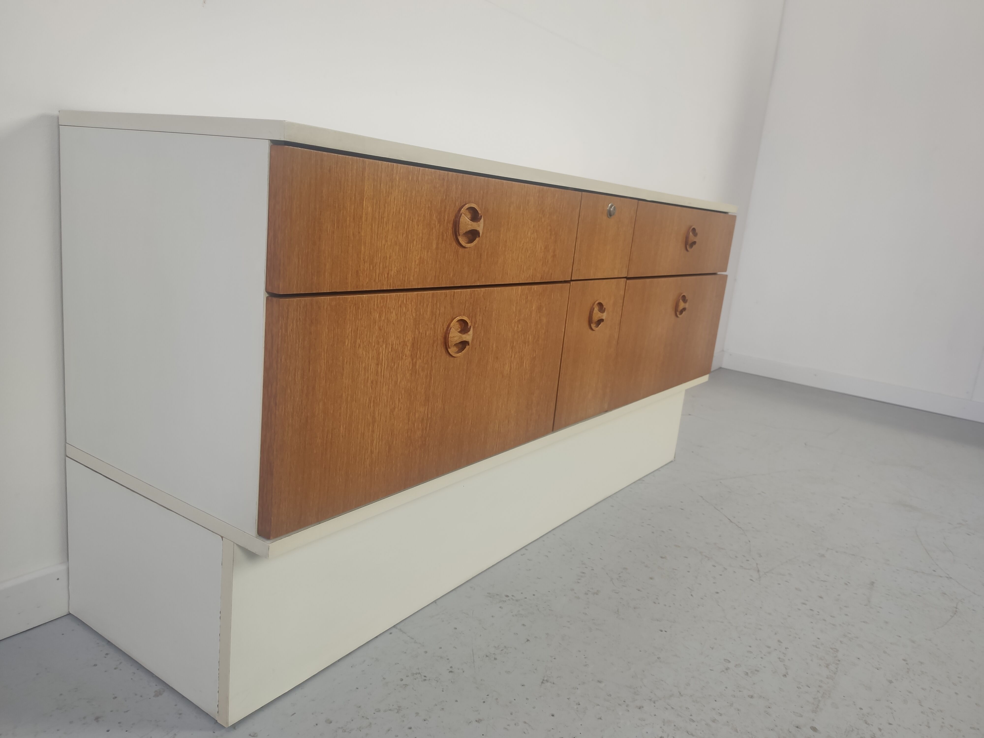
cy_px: 369
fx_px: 739
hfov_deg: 67.3
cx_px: 492
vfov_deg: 53.1
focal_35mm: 26
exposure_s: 1/100
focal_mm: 4.75
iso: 130
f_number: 1.75
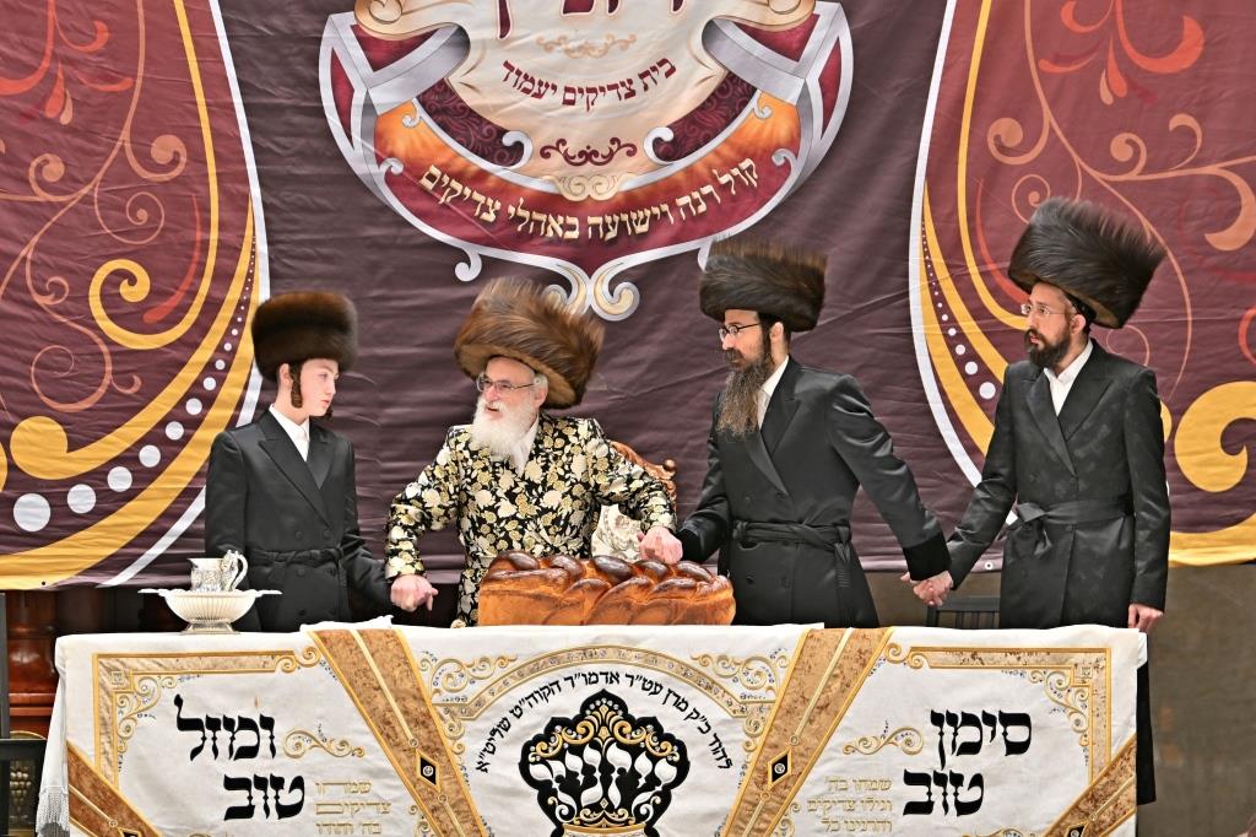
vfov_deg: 8.2
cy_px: 418
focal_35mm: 168
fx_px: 5859
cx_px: 628
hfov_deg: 12.2
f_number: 2.8
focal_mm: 112
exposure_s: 1/250
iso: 250
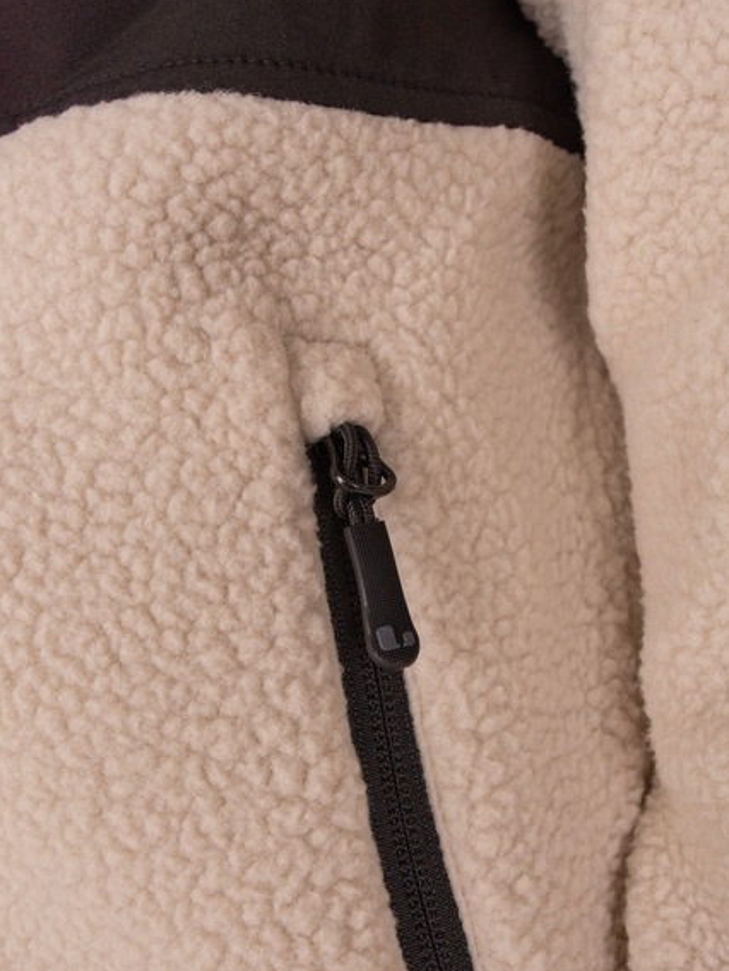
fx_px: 927
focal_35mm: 33
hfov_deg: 42.9
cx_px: 369
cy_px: 547
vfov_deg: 55.2
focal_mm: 20
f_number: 5.6
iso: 800
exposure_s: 1/800
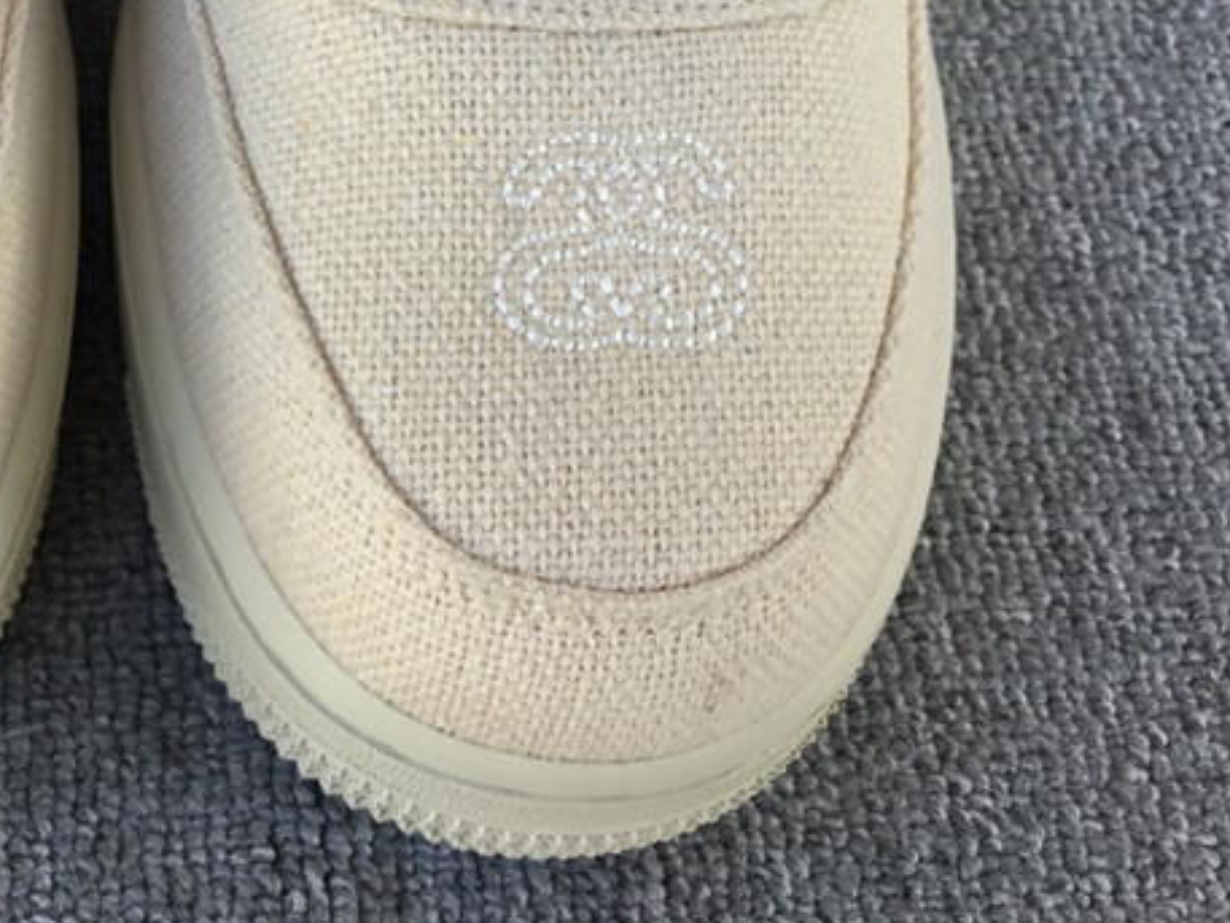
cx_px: 102
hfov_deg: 30.2
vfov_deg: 23.6
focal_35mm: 61
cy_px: 168
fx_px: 2168
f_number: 2.4
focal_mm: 3.3
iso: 25
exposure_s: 1/189
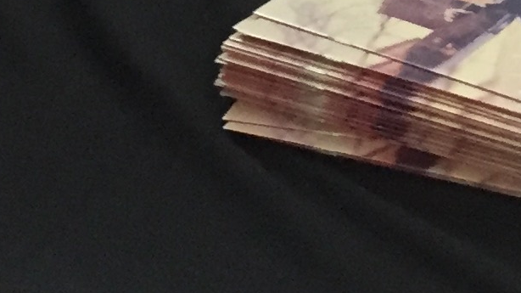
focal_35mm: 168
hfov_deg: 12.6
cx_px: 585
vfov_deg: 6.5
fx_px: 2320
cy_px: -614
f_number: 2.2
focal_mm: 4.15
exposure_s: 1/33
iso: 320
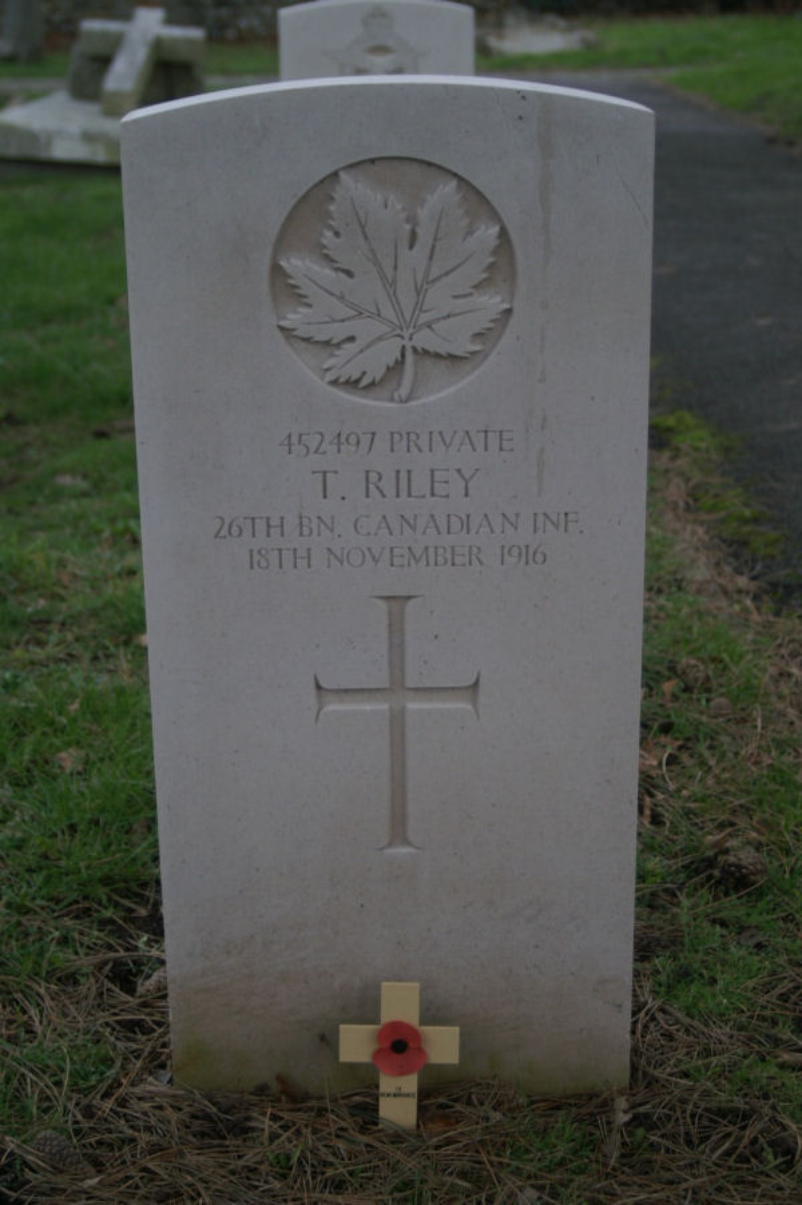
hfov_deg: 22.6
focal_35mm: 60
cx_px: 401
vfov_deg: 33.4
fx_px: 2008
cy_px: 602
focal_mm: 40
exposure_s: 1/100
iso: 200
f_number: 4.5
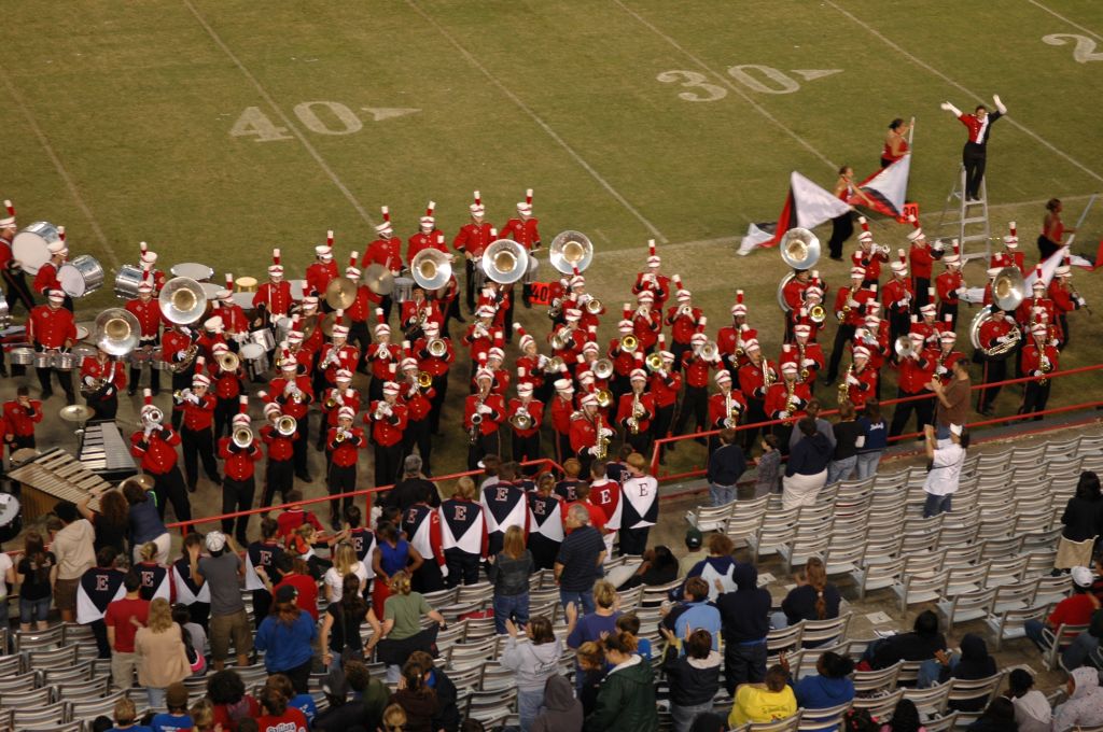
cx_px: 552
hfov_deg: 24.6
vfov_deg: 16.5
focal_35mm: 82
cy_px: 366
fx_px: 2524
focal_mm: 55
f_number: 2.8
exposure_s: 1/60
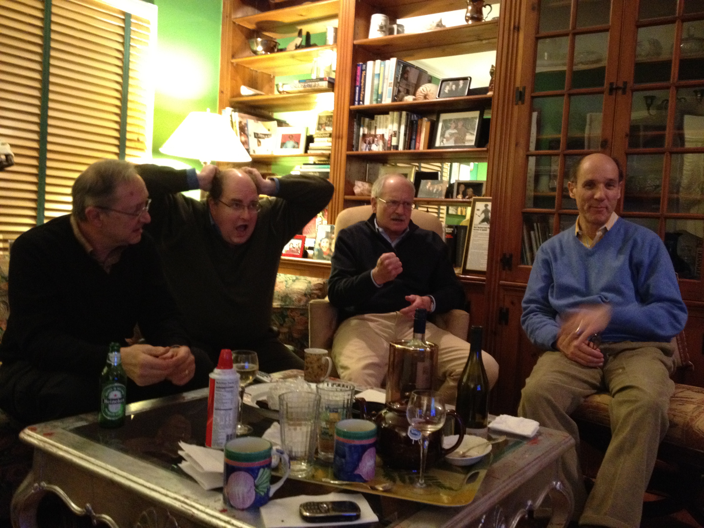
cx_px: 352
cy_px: 264
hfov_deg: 52.6
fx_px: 712
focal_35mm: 35
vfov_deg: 40.7
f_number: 2.4
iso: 500
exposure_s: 1/15
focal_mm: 4.28
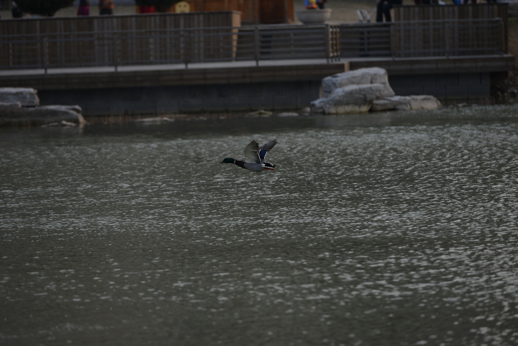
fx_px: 2879
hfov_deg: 10.3
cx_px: 259
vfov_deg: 6.9
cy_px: 173
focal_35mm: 200
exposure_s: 1/2500
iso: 640
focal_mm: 200
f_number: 4
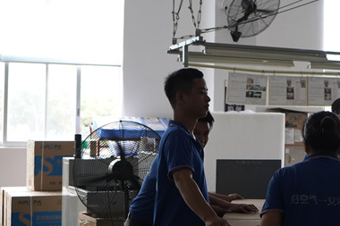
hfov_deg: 25.5
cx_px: 235
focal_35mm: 79
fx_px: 746
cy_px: 114
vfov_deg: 17.3
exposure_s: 1/500
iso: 4000
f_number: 4.5
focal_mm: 50
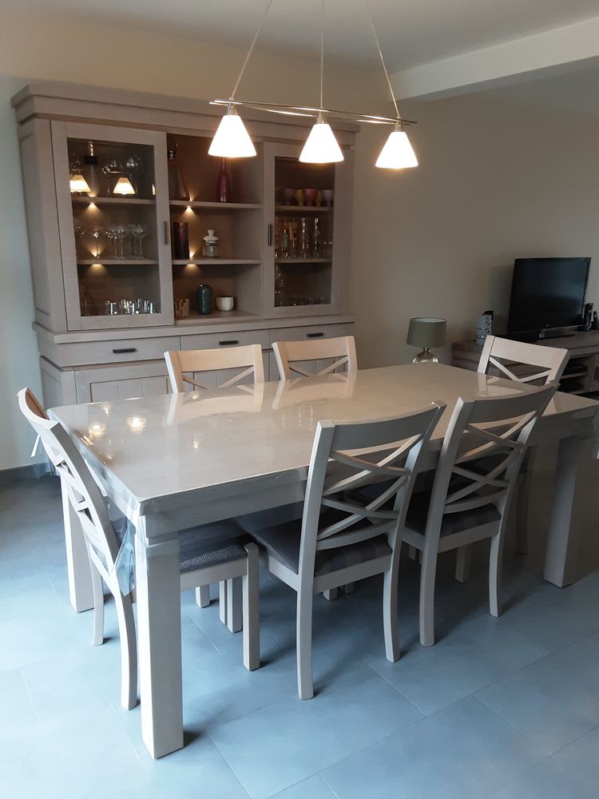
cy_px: 400
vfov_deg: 65.3
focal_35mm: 27
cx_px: 300
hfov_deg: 51.4
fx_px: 623
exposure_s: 1/25
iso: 125
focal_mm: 2.91
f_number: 1.9
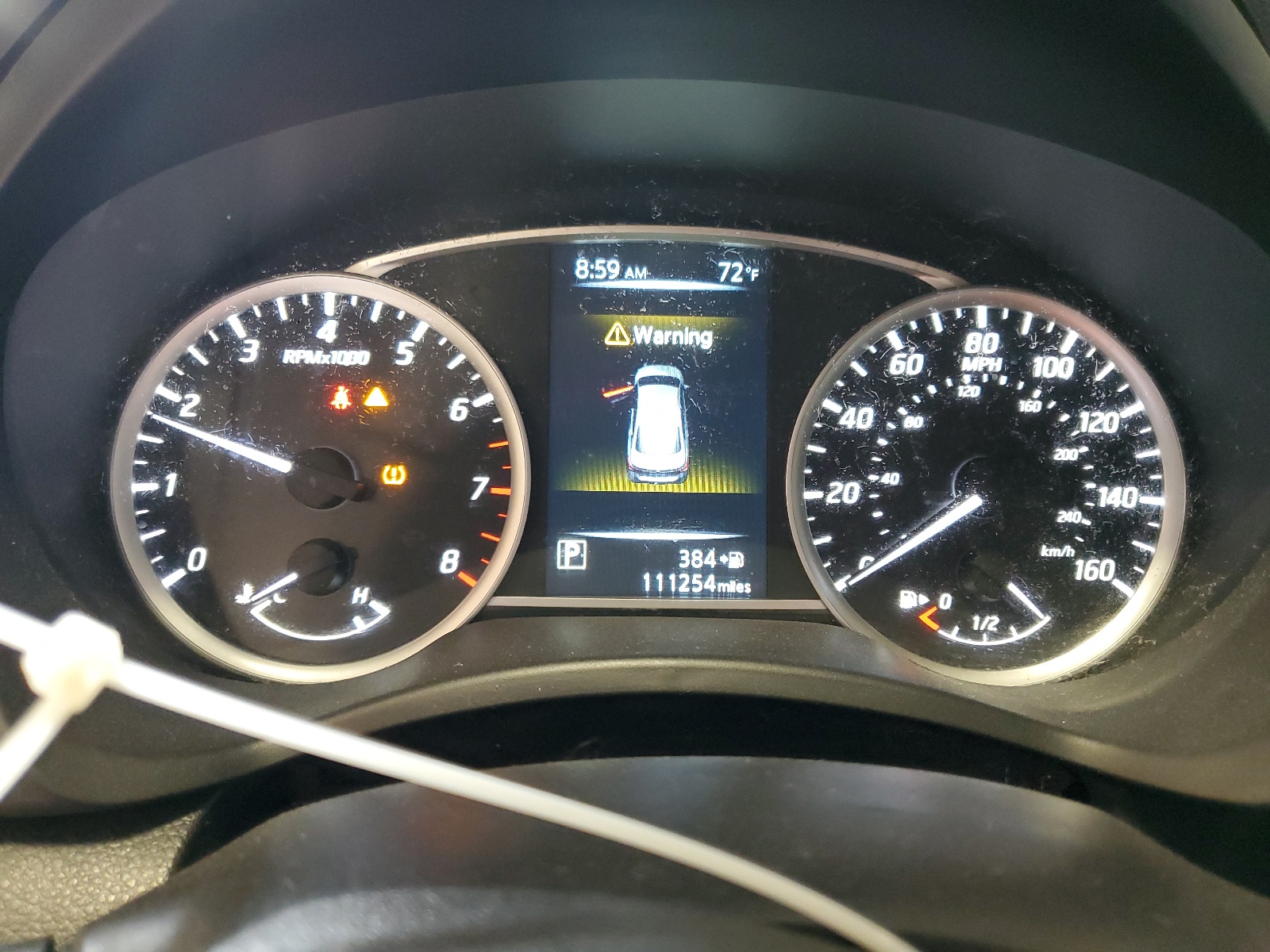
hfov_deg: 67.3
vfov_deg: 53.1
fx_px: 954
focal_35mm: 26
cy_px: 476
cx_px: 635
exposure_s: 1/40
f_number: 1.5
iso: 320
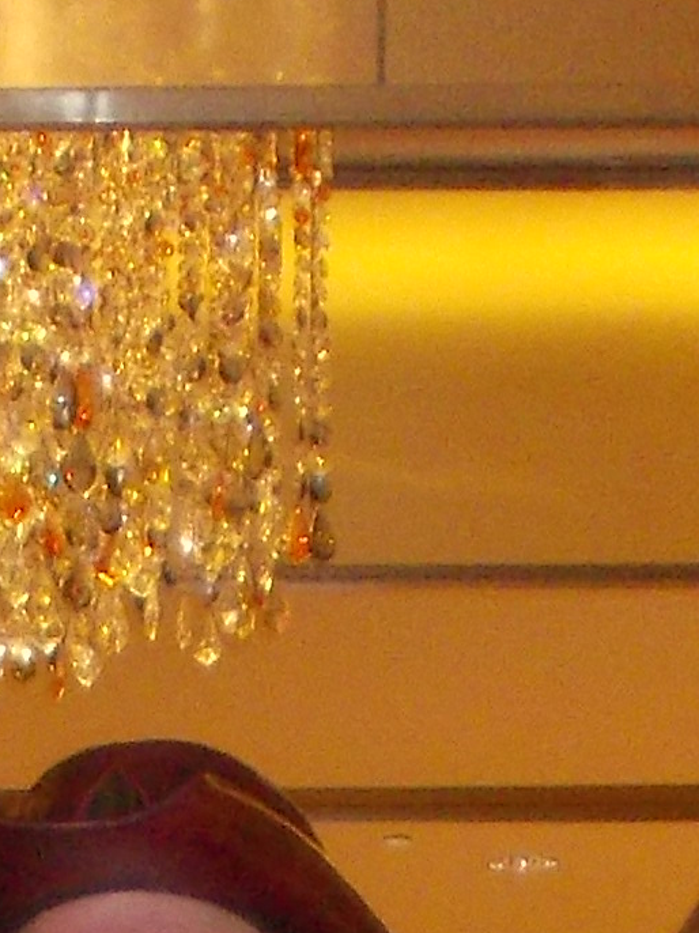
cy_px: 2025
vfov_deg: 11.5
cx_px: -19
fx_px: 4014
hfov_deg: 9.9
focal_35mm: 149
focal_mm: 4
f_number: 2.7
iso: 200
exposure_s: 1/25
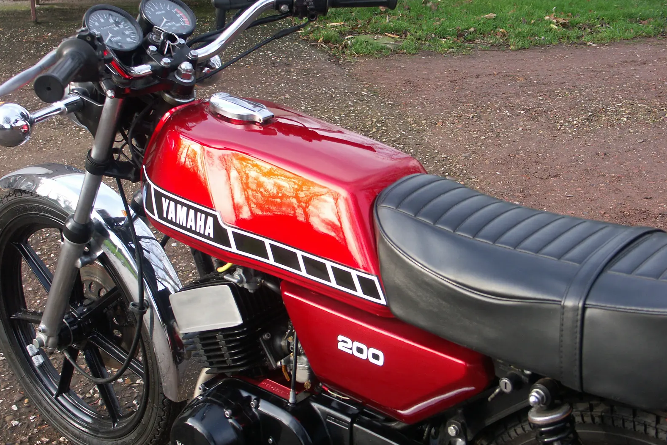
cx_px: 337
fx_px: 1075
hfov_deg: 34.5
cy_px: 231
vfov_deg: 23.4
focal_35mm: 58
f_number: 4
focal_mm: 14.02
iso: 100
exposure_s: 1/100
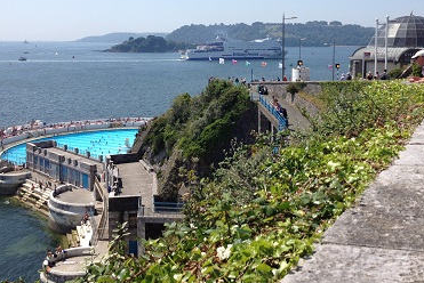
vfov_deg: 27.4
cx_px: 230
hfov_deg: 40.3
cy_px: 87
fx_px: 578
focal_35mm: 49
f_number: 2.4
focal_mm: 4.28
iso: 50
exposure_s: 1/2208
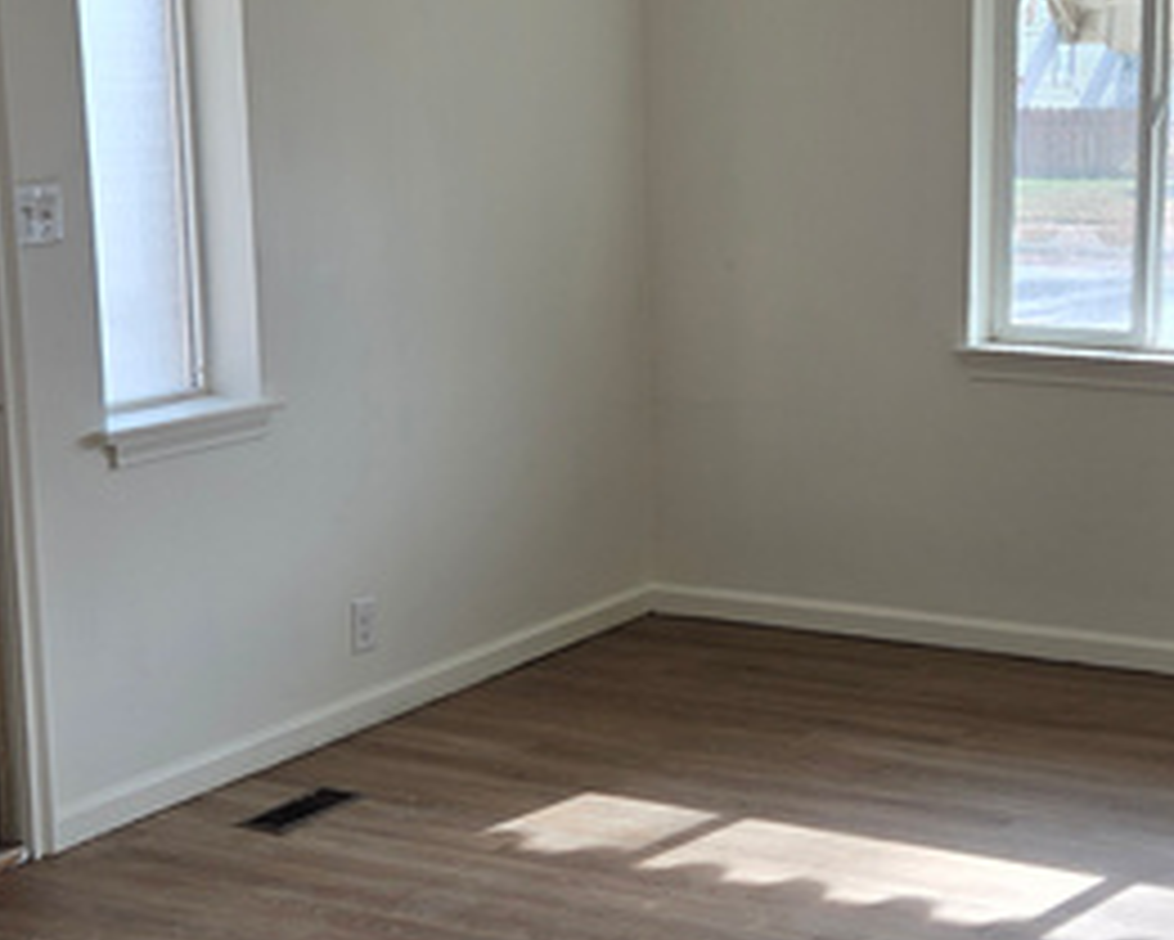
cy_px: 499
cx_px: 927
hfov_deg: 28.1
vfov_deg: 23.2
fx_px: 2294
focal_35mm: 66
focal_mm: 5.4
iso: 50
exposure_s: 1/180
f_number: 1.8
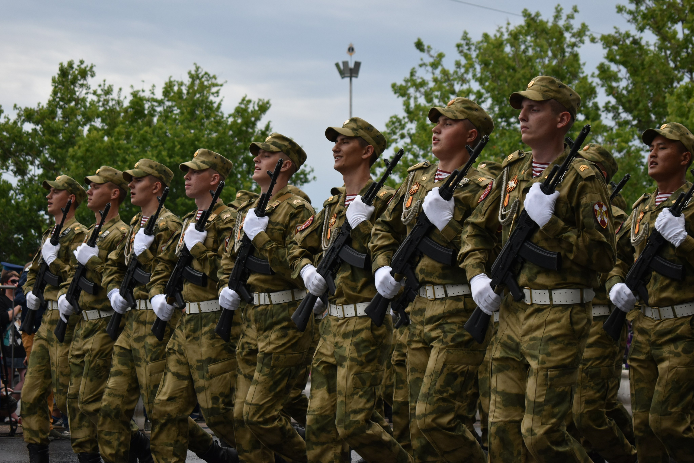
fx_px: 1590
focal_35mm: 82
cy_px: 232
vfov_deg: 16.6
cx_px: 347
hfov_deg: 24.6
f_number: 5.6
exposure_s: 1/1250
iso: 400
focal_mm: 55
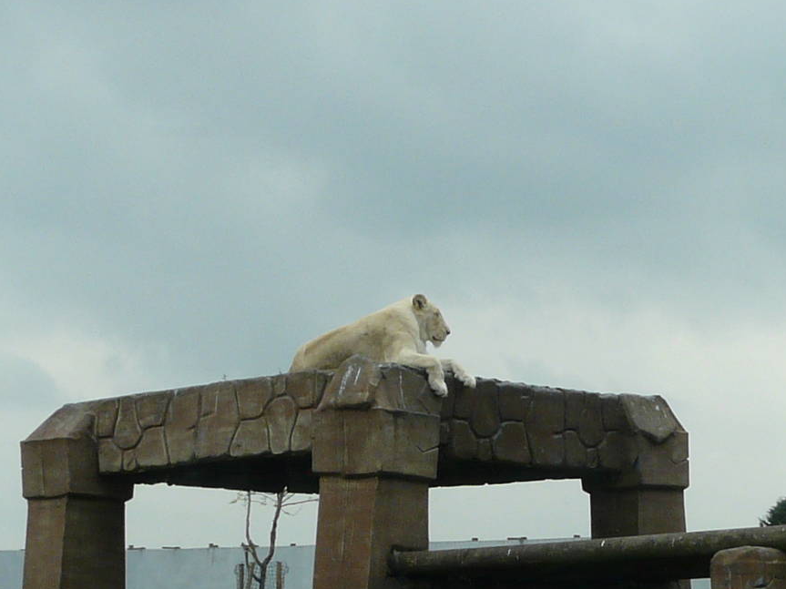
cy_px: 389
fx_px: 2021
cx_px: 565
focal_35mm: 89
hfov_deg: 21.9
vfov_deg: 16.6
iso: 100
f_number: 5
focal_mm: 4.9
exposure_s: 1/200
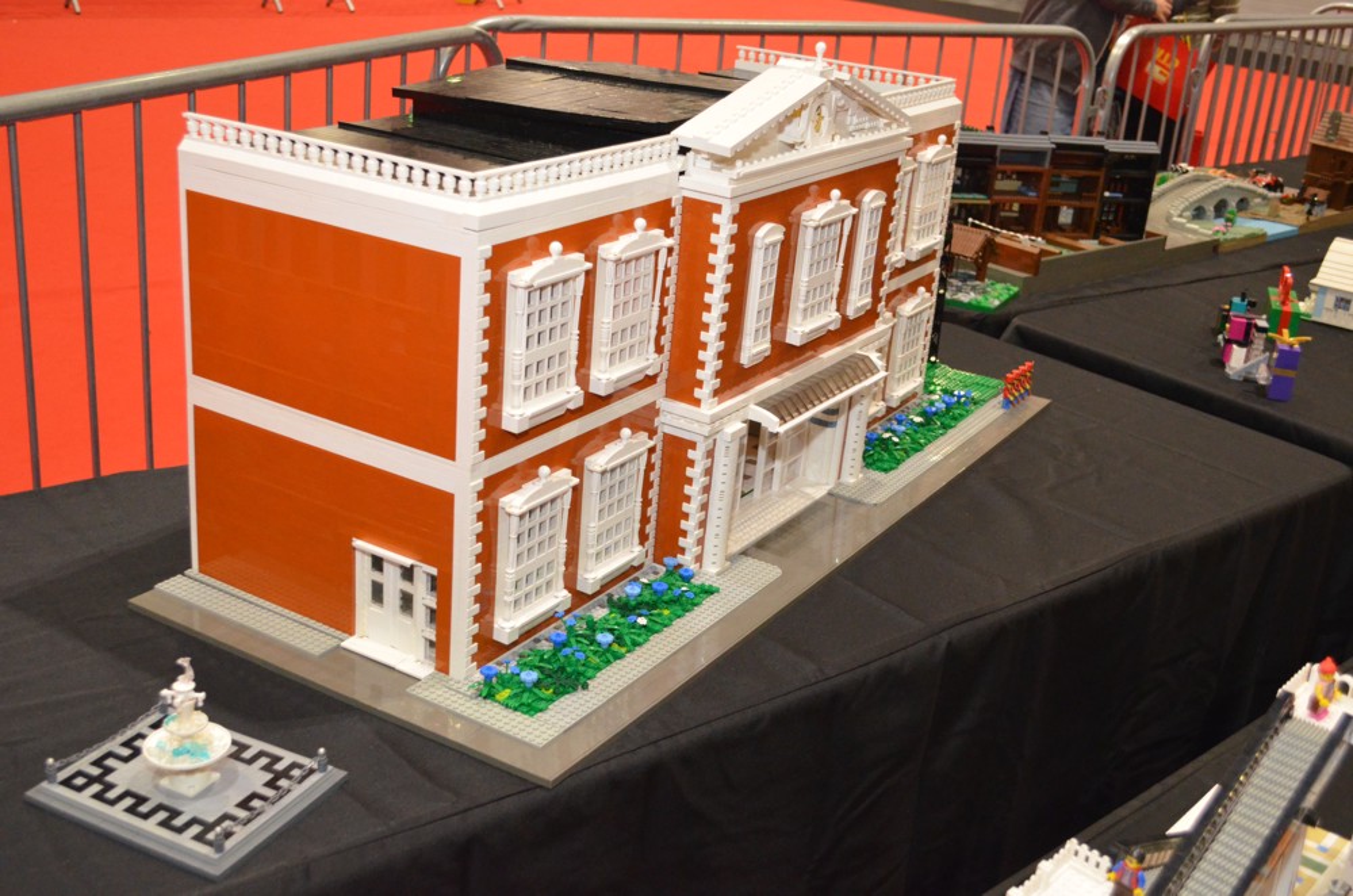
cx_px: 676
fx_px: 1462
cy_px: 448
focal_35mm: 39
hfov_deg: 49.6
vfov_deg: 34.1
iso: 3200
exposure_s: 1/60
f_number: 4.2
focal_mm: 26
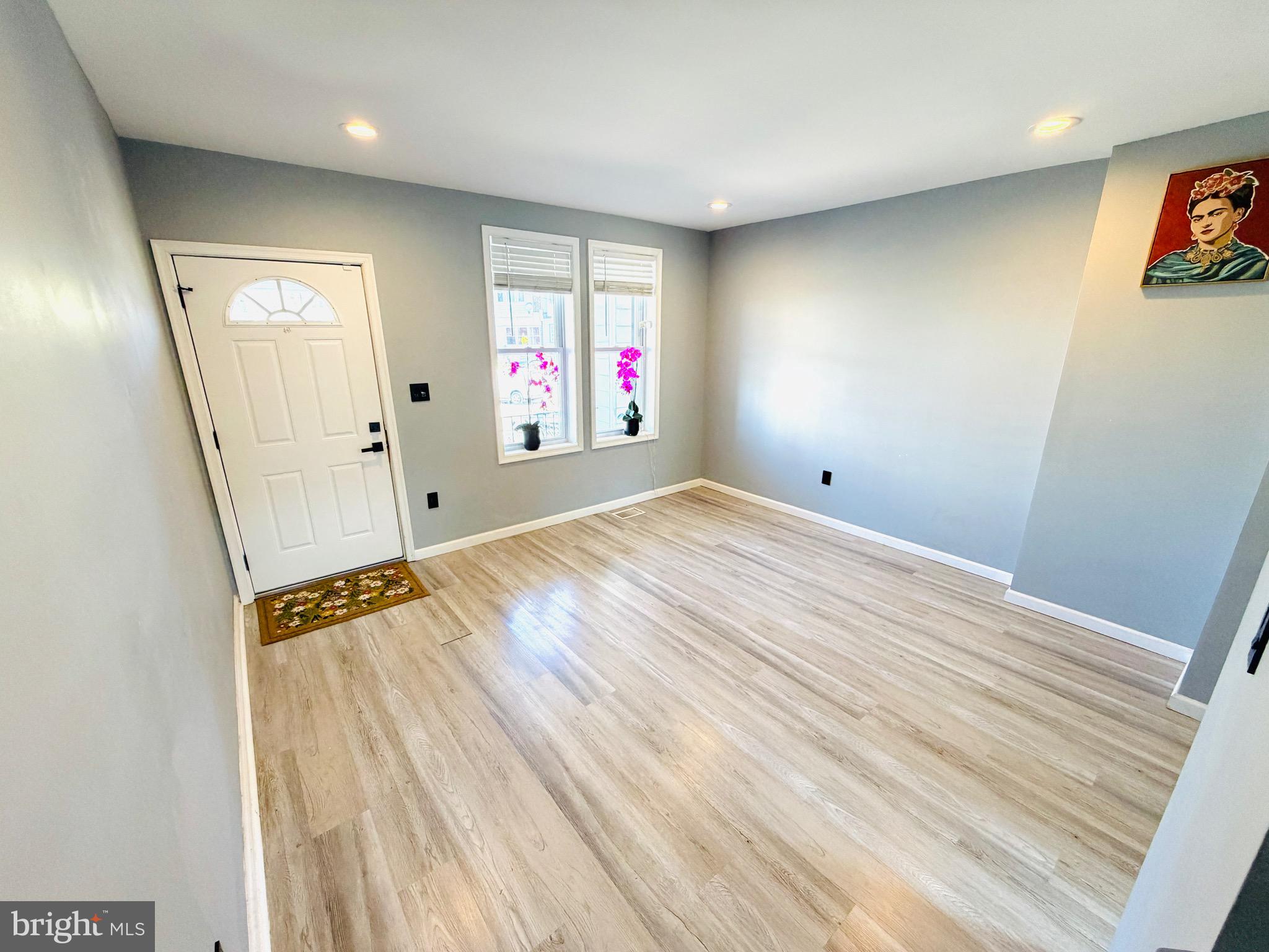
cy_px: 476
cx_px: 634
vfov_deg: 85.7
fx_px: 513
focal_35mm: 14
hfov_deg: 102.1
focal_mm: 2.22
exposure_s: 1/111
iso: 250
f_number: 2.2
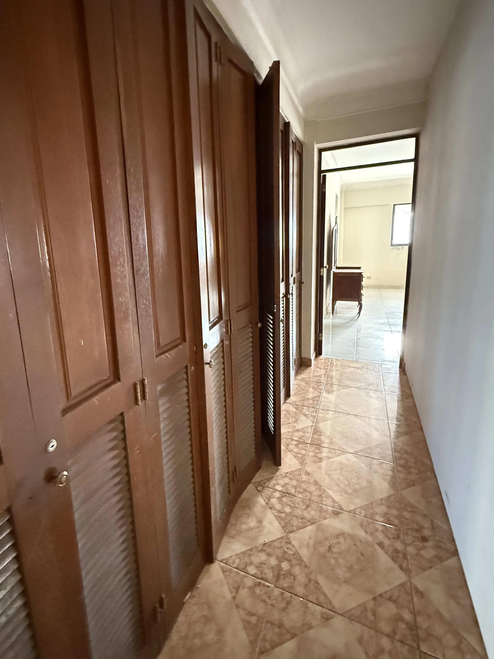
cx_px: 206
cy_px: 300
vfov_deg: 90.8
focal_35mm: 17
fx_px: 323
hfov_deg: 74.2
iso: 1600
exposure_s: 1/45
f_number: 2.2
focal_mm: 2.22
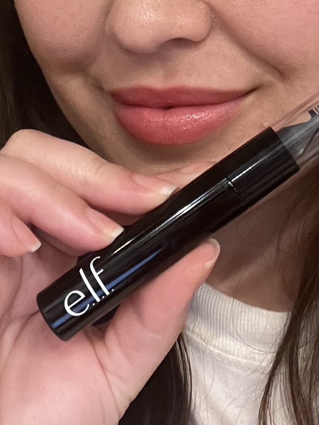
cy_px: -40
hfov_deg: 18.2
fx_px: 983
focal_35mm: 80
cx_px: 269
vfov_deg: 23.0
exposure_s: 1/40
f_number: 2.2
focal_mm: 2.71
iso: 320
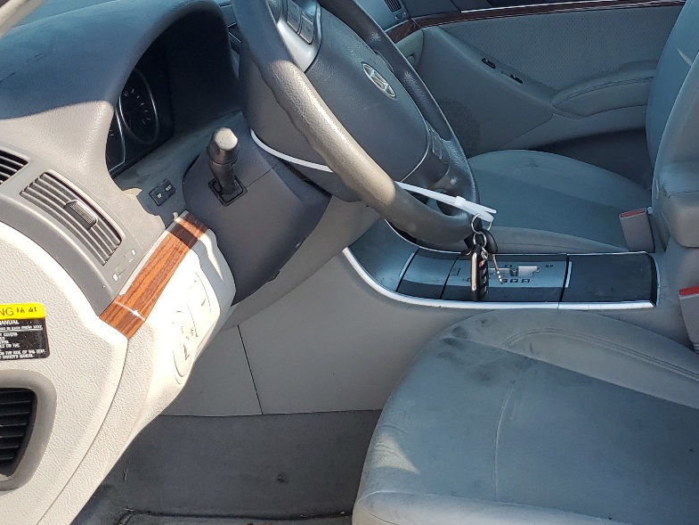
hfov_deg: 34.7
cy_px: 235
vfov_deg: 27.5
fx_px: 1070
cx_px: 585
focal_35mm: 53
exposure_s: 1/833
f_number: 1.5
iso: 50
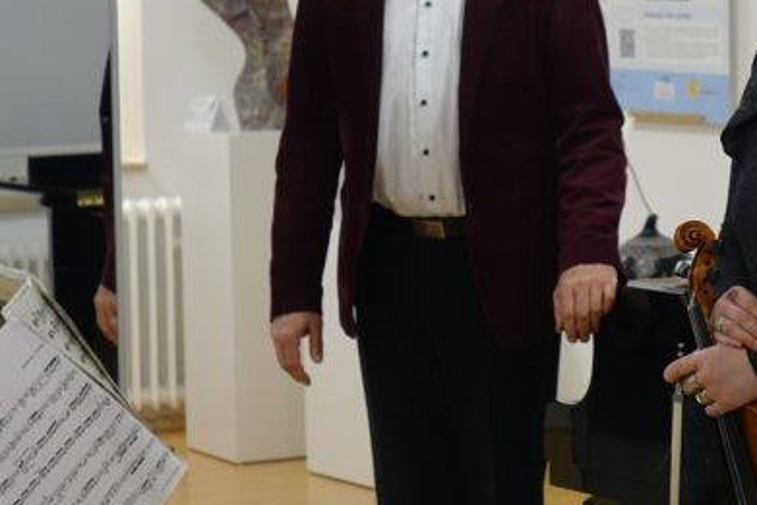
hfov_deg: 13.0
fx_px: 3302
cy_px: 72
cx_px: 585
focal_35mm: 157
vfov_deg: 8.7
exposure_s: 1/60
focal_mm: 29.37
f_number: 2.8
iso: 800
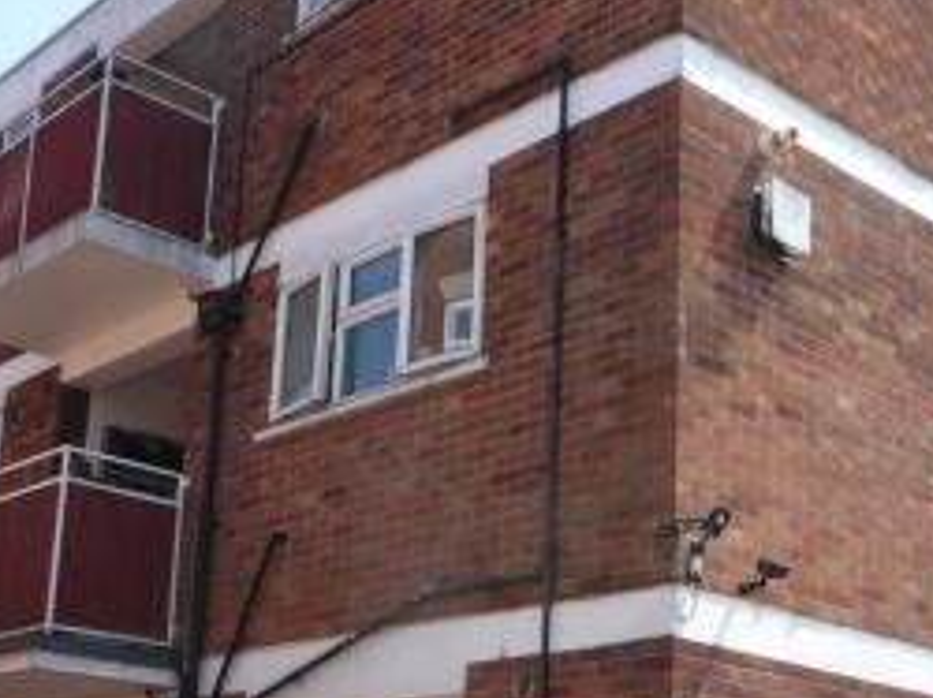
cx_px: 457
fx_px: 1508
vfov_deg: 25.6
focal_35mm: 56
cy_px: 551
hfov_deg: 34.4
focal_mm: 4.3
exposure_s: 1/400
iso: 100
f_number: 4
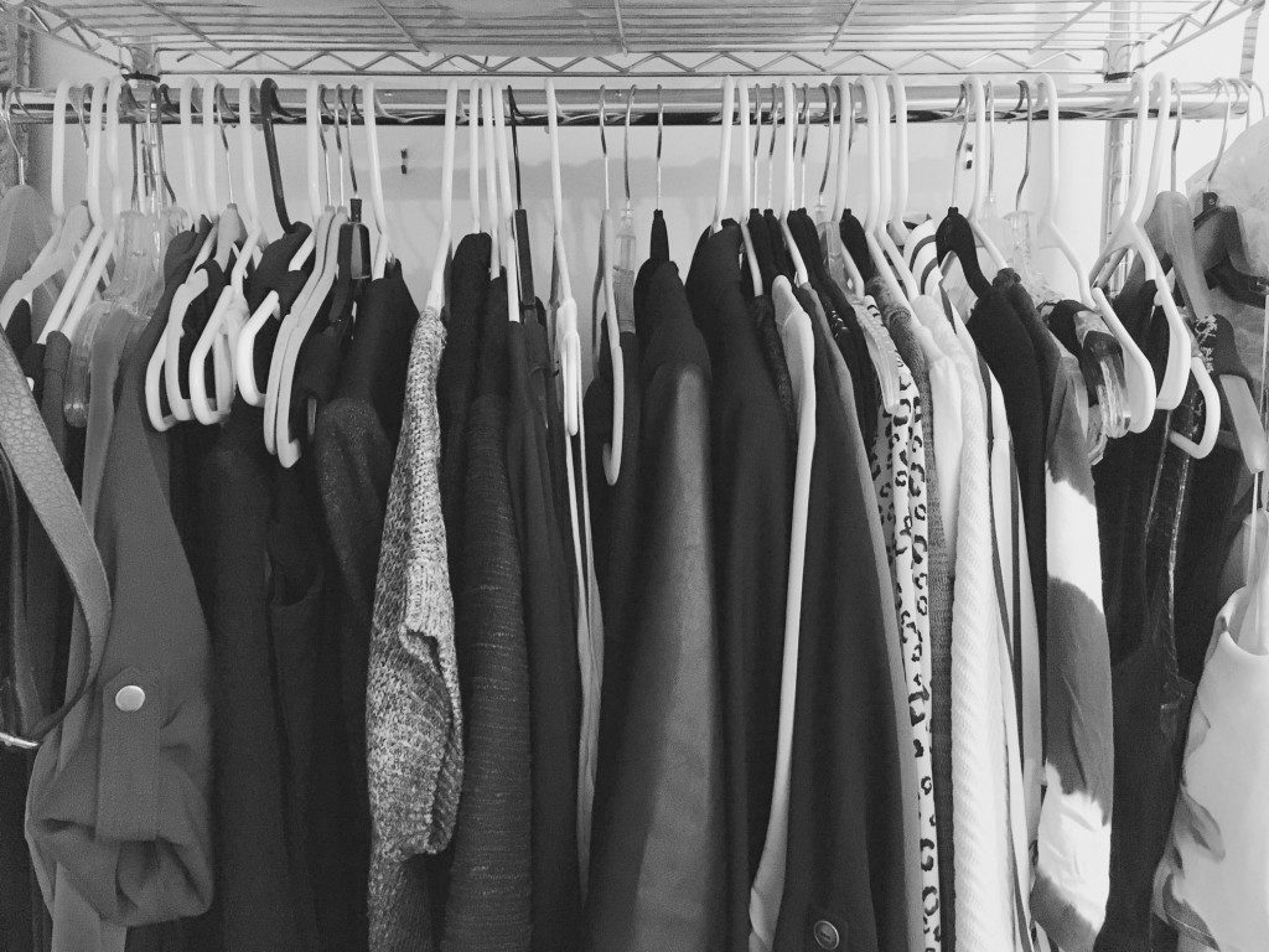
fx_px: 1063
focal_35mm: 29
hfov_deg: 61.7
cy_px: 476
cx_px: 634
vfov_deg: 48.2
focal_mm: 4.15
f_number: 2.2
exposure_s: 1/15
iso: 500
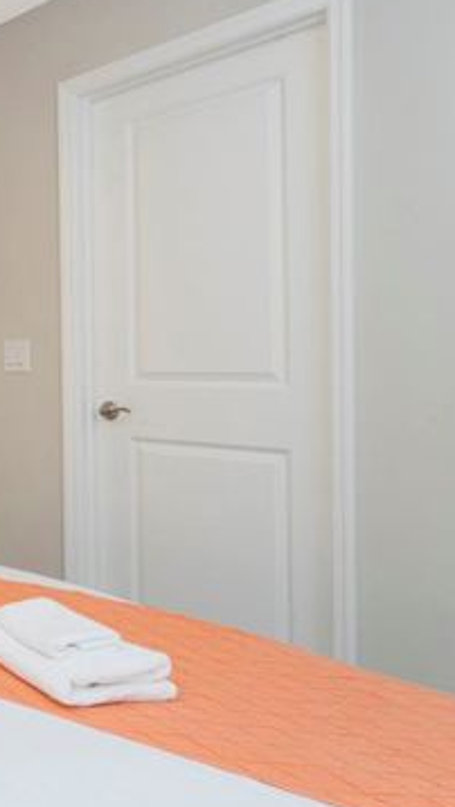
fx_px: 749
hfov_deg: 24.9
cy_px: 355
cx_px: -247
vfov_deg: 56.4
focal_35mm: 35
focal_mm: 17
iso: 1000
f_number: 16
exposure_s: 1/15
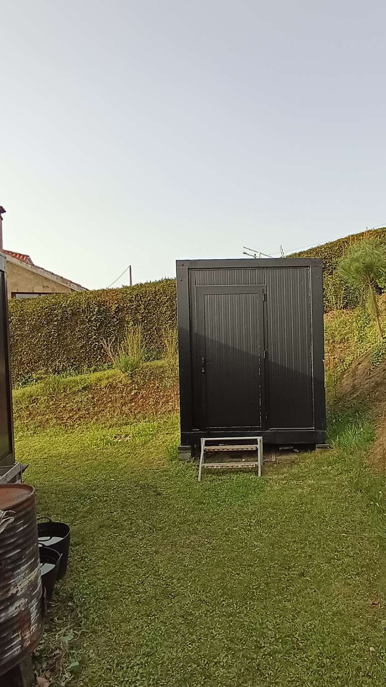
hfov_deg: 50.8
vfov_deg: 81.2
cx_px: 248
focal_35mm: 22
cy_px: 343
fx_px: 400
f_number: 2.2
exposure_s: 1/681
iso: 61
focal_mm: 1.65
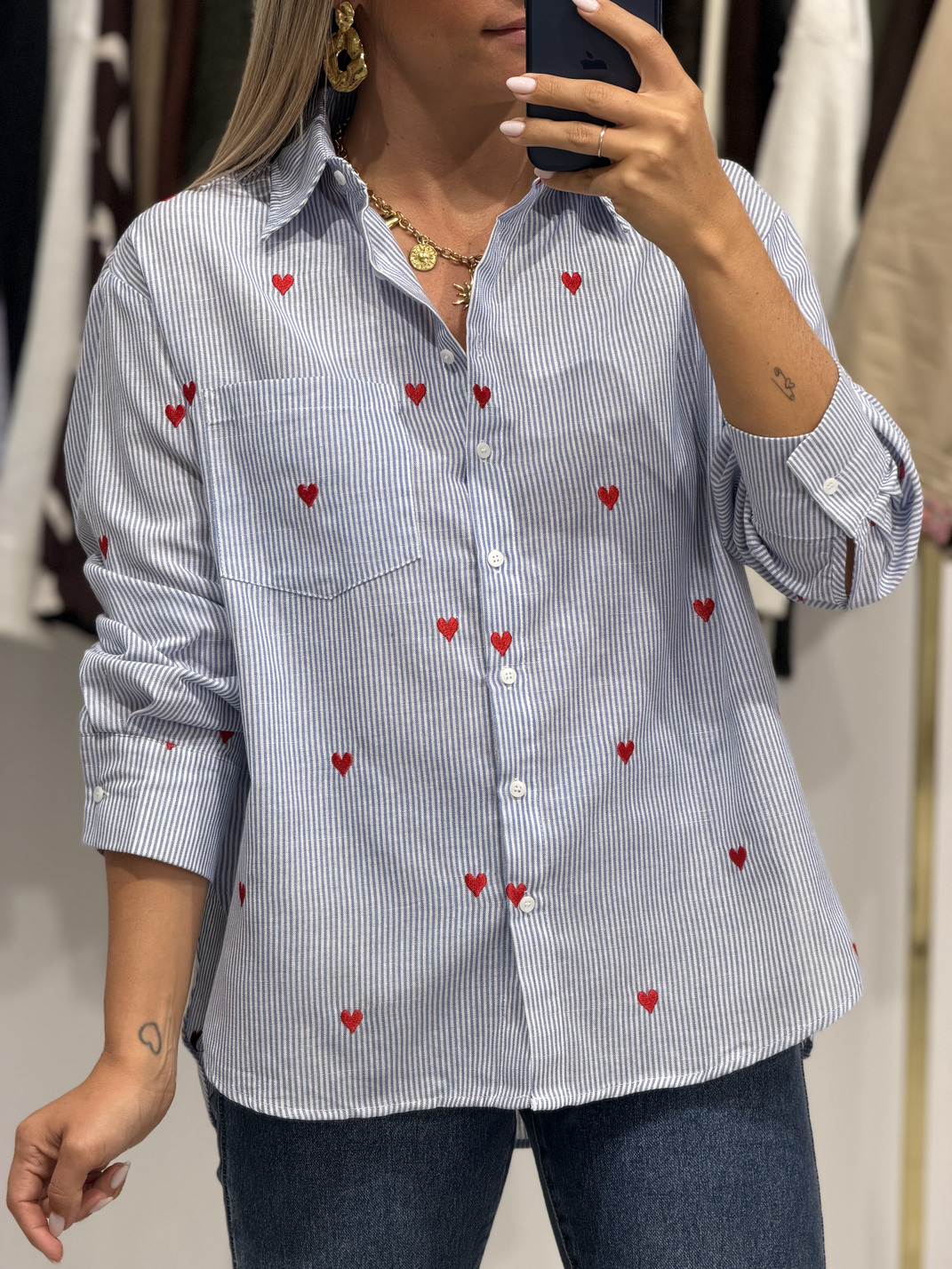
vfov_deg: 19.6
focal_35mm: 100
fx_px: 3667
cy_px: 634
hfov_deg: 14.8
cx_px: 476
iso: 100
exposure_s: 1/121
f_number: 2.8
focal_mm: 16.89
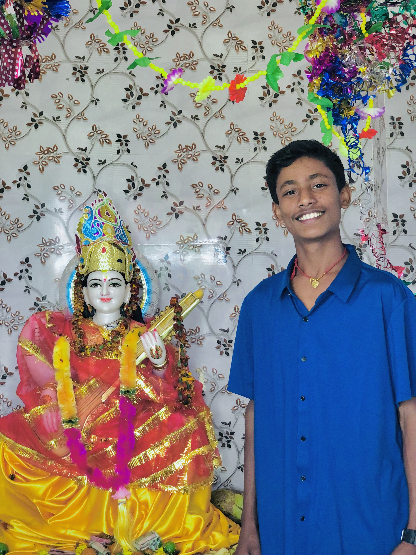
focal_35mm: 52
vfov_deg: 36.8
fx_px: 833
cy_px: 278
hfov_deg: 28.0
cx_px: 208
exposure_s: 1/24
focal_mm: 6
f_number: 2.4
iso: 125
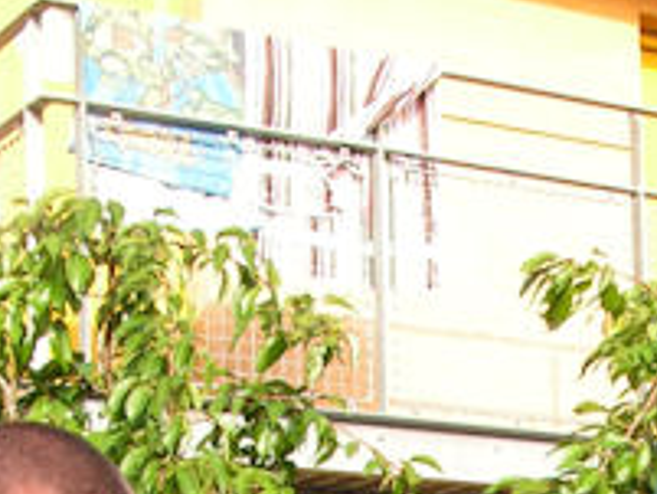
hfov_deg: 15.1
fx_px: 2450
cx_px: 588
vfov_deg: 10.9
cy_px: 833
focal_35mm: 129
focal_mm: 6.3
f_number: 5
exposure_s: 1/60
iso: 50
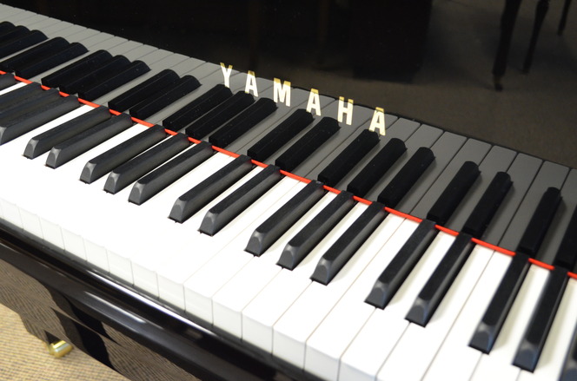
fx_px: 623
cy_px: 190
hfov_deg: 49.7
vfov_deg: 34.0
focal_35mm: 39
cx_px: 288
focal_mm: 26
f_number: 4.2
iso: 1800
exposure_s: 1/30
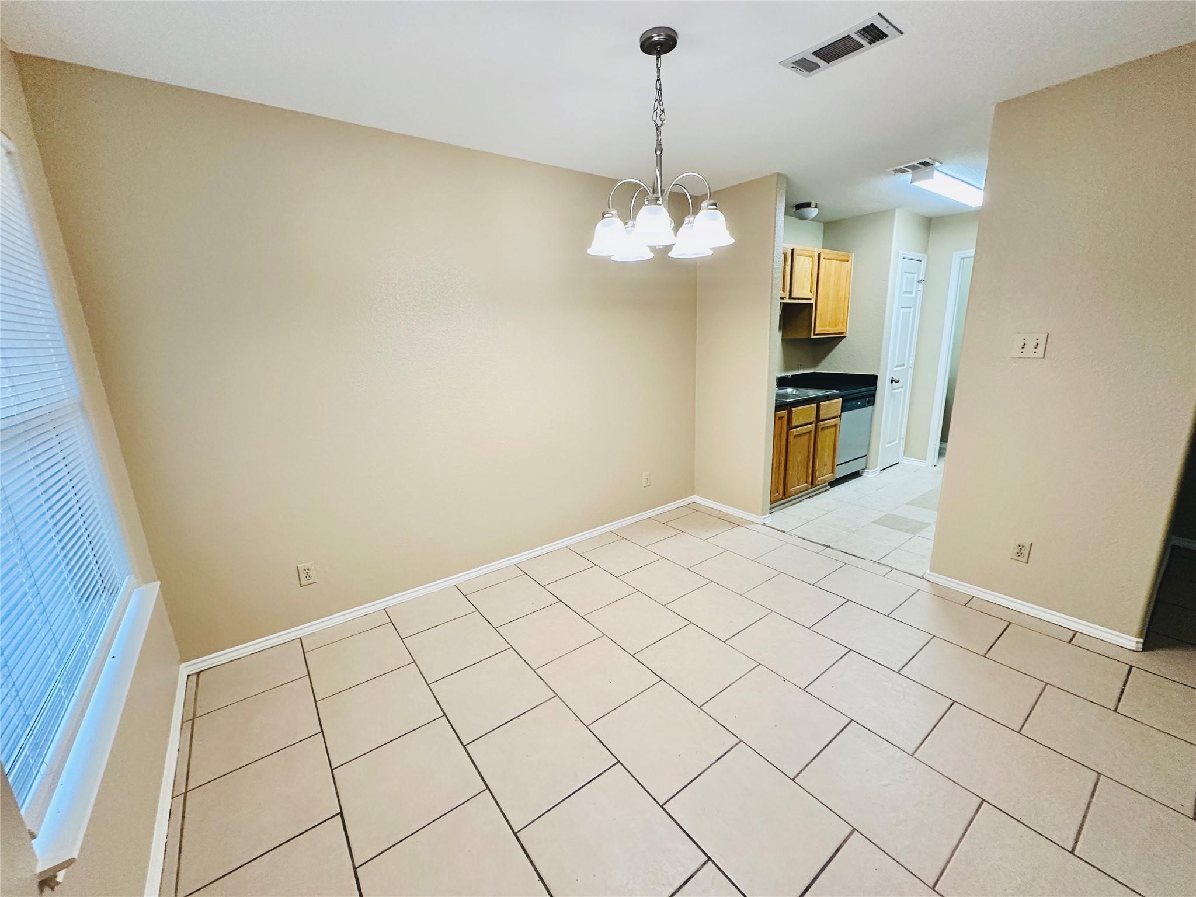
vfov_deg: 85.7
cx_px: 598
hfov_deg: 102.1
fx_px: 484
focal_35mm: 14
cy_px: 448
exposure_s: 1/120
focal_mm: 2.22
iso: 200
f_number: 2.2
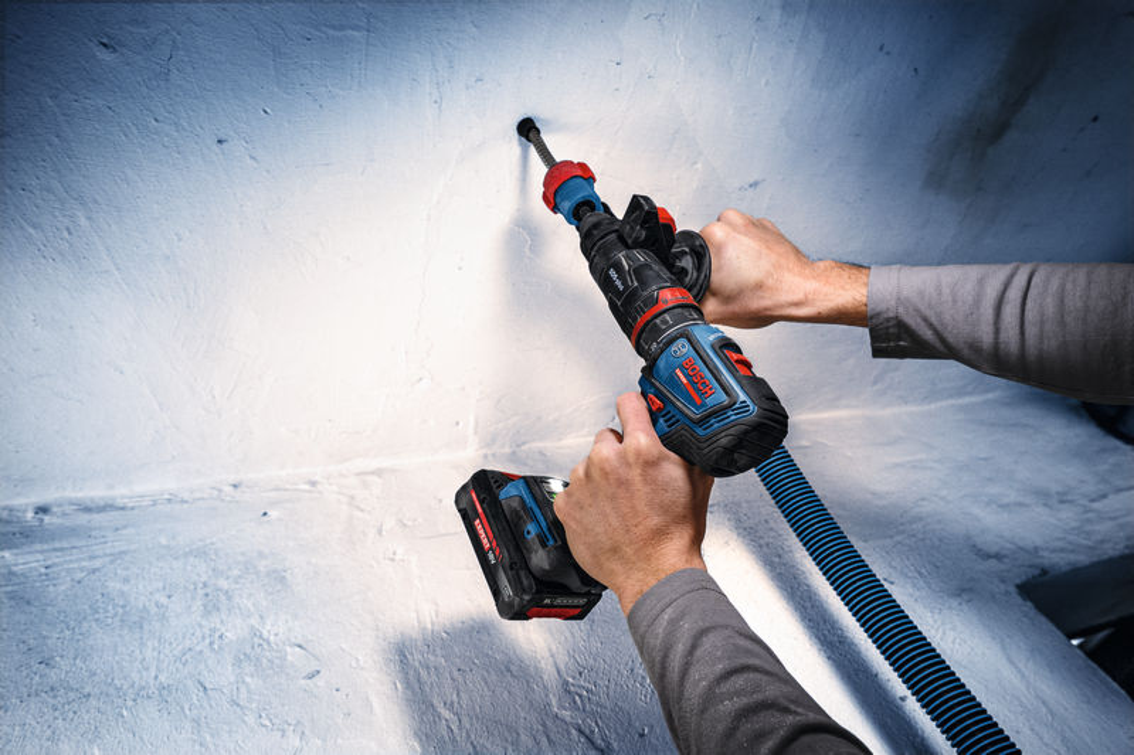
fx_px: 661
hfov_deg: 81.2
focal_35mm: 21
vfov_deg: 59.5
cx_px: 567
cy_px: 378
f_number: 5.6
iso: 1250
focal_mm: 21
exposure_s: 1/80
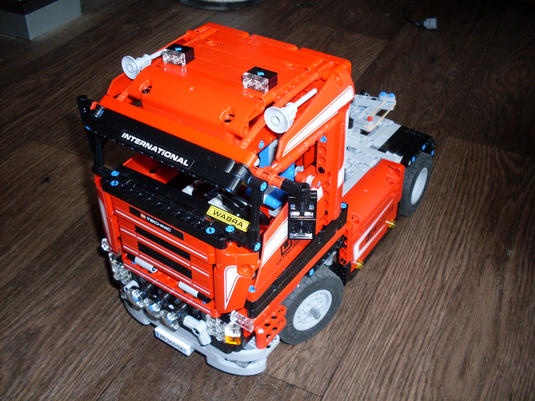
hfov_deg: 49.0
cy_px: 200
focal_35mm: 38
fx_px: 587
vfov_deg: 37.7
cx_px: 268
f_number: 2.8
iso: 100
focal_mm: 6.3
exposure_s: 1/45
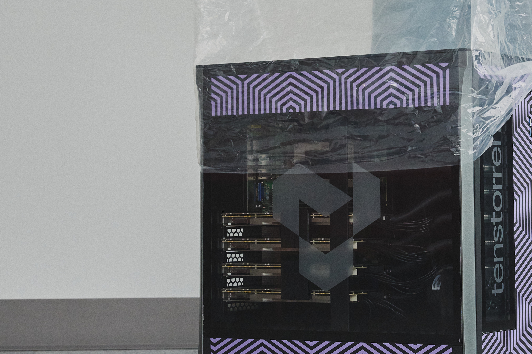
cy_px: 20
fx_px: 1729
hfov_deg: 17.4
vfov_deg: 11.6
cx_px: 371
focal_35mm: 117
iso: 1600
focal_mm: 45
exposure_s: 1/500
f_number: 5.6
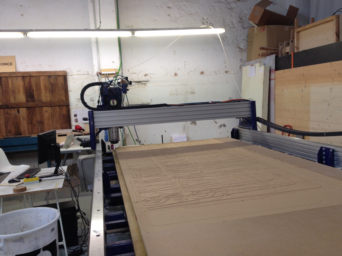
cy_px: 125
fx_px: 336
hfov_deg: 53.9
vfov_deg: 41.8
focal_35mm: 34
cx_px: 176
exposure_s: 1/40
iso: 50
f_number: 2.4
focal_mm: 4.12
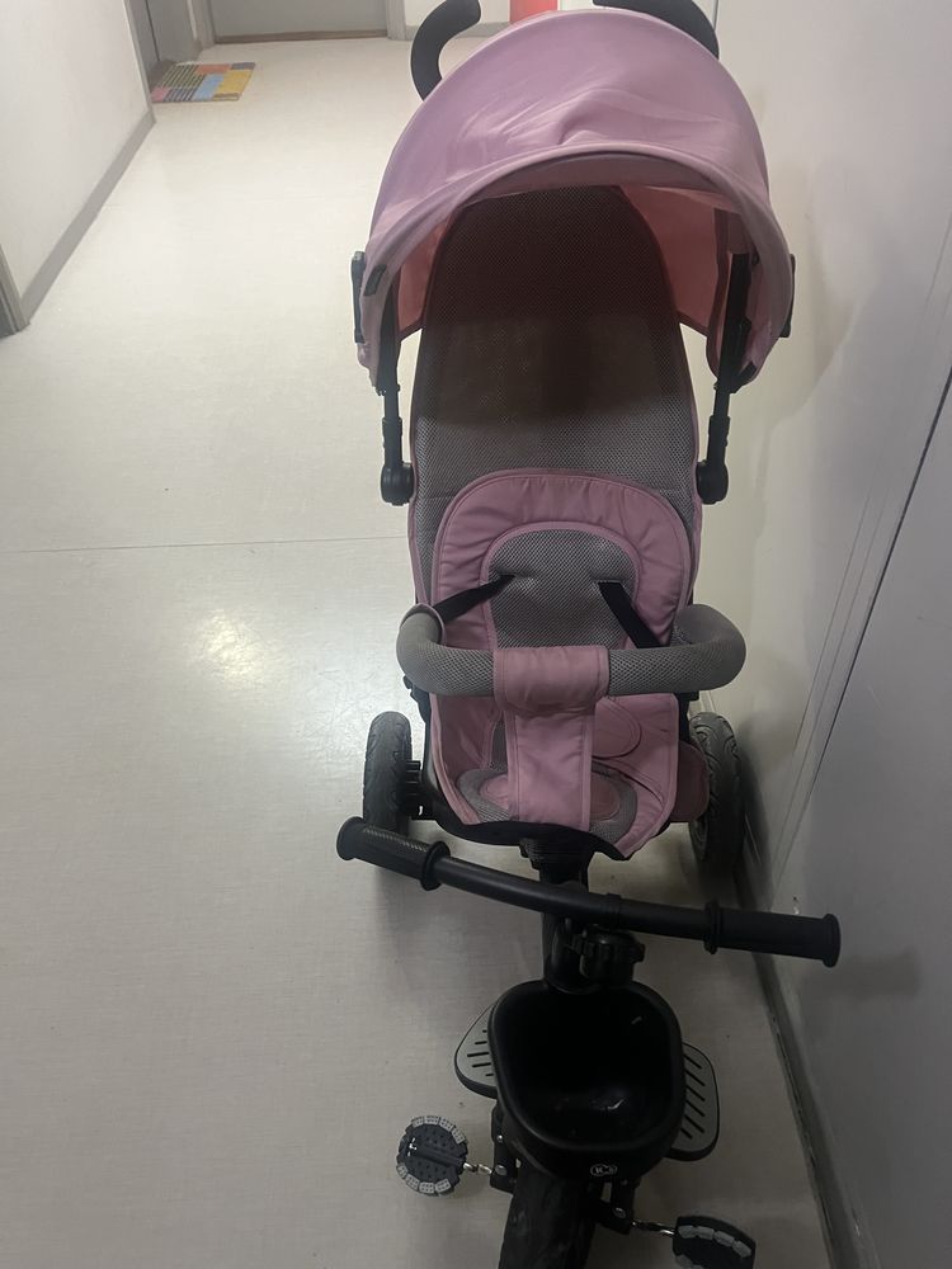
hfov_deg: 53.1
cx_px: 476
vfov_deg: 67.3
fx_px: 953
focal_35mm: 26
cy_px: 634
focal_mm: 5.1
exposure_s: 1/50
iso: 250
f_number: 1.6
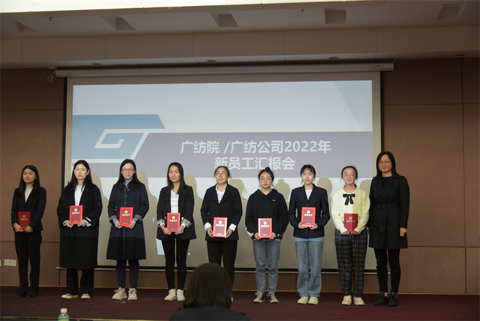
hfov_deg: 39.6
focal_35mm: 50
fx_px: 667
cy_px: 160
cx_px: 240
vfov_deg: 27.0
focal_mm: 50
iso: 1600
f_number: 4
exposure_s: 1/50
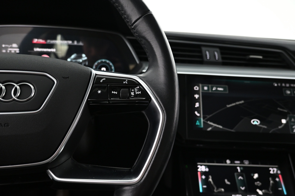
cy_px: 98
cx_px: 148
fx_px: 197
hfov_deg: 73.7
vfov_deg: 53.1
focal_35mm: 24
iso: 1400
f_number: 3.5
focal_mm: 16
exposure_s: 1/25
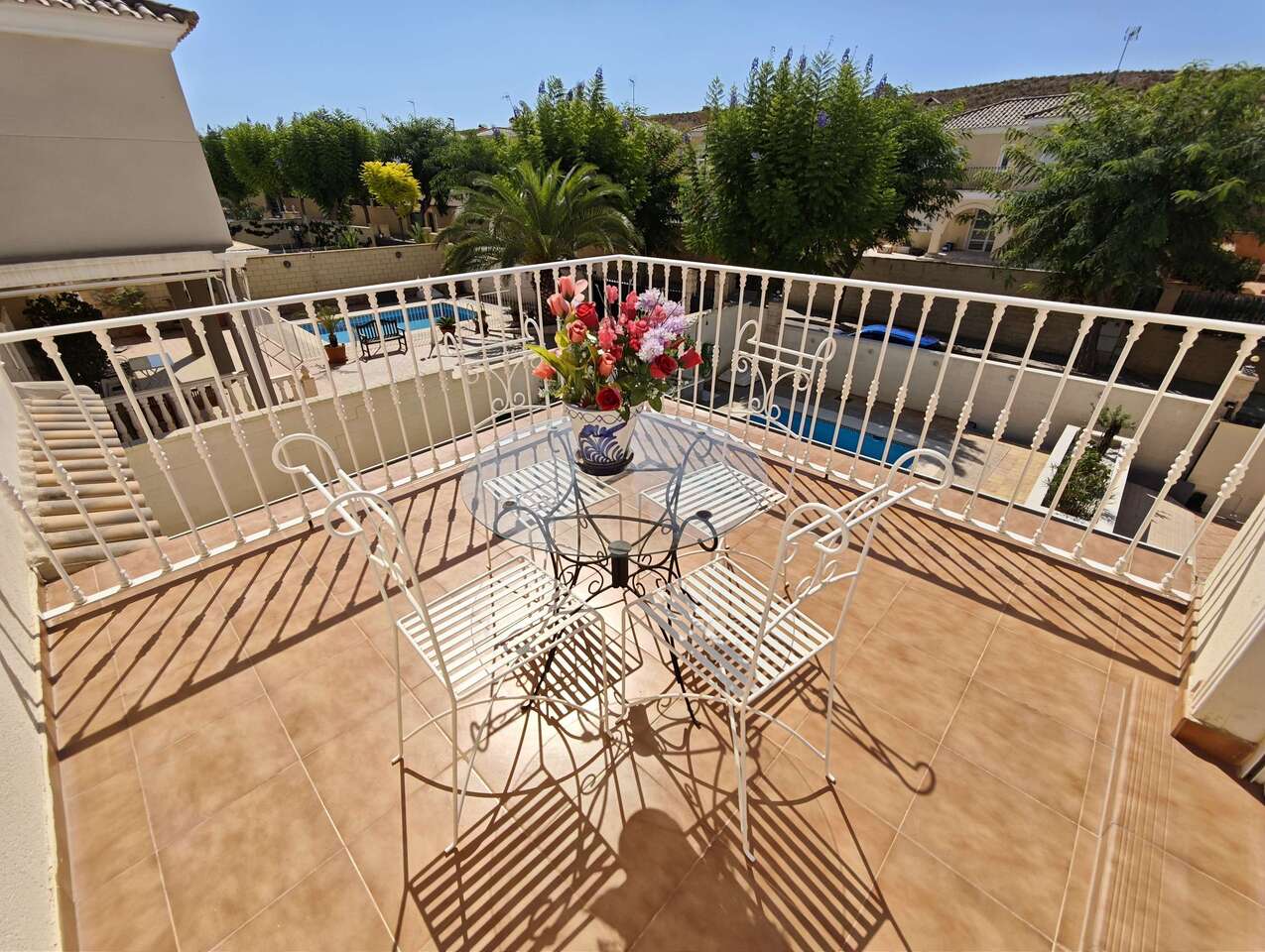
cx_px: 632
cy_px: 476
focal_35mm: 14
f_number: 2.2
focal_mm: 2.16
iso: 50
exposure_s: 1/1073
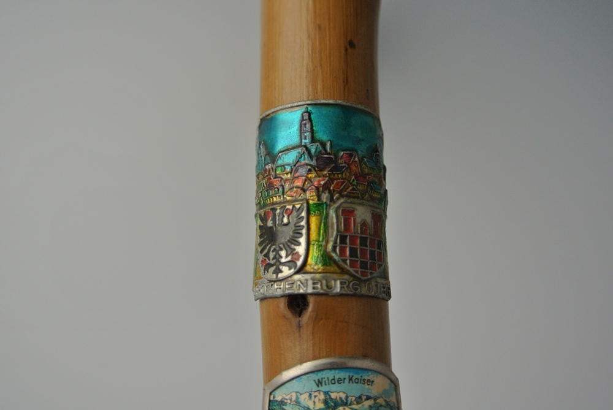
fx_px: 665
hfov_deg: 49.5
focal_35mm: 39
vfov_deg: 34.3
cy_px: 205
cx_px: 306
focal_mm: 14.5
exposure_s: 1/125
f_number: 4
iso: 360
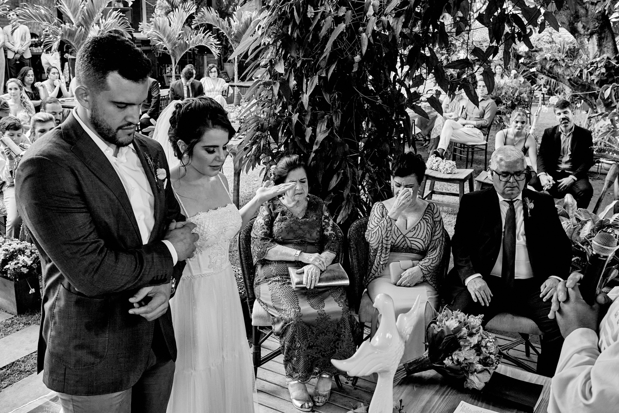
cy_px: 206
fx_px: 602
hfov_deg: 54.4
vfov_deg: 37.9
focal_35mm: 35
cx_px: 310
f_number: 7.1
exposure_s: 1/125
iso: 4000
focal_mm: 35
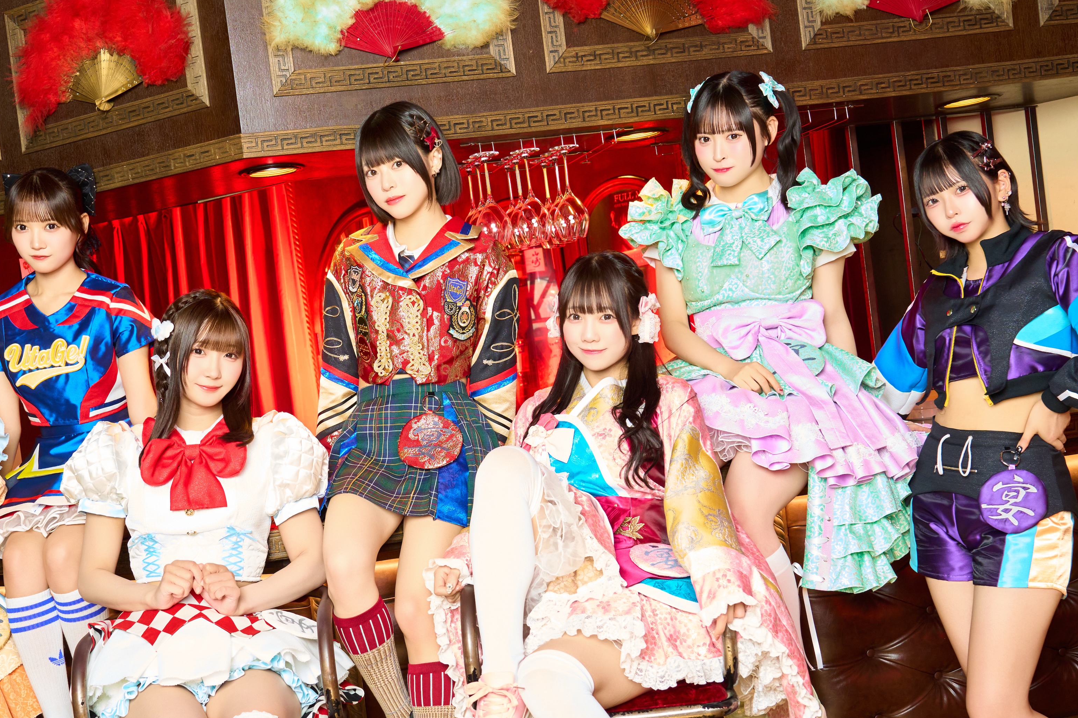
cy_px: 424
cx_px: 420
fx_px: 1467
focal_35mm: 49
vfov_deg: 27.5
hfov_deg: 40.1
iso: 2500
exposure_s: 1/50
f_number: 6.3
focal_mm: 37
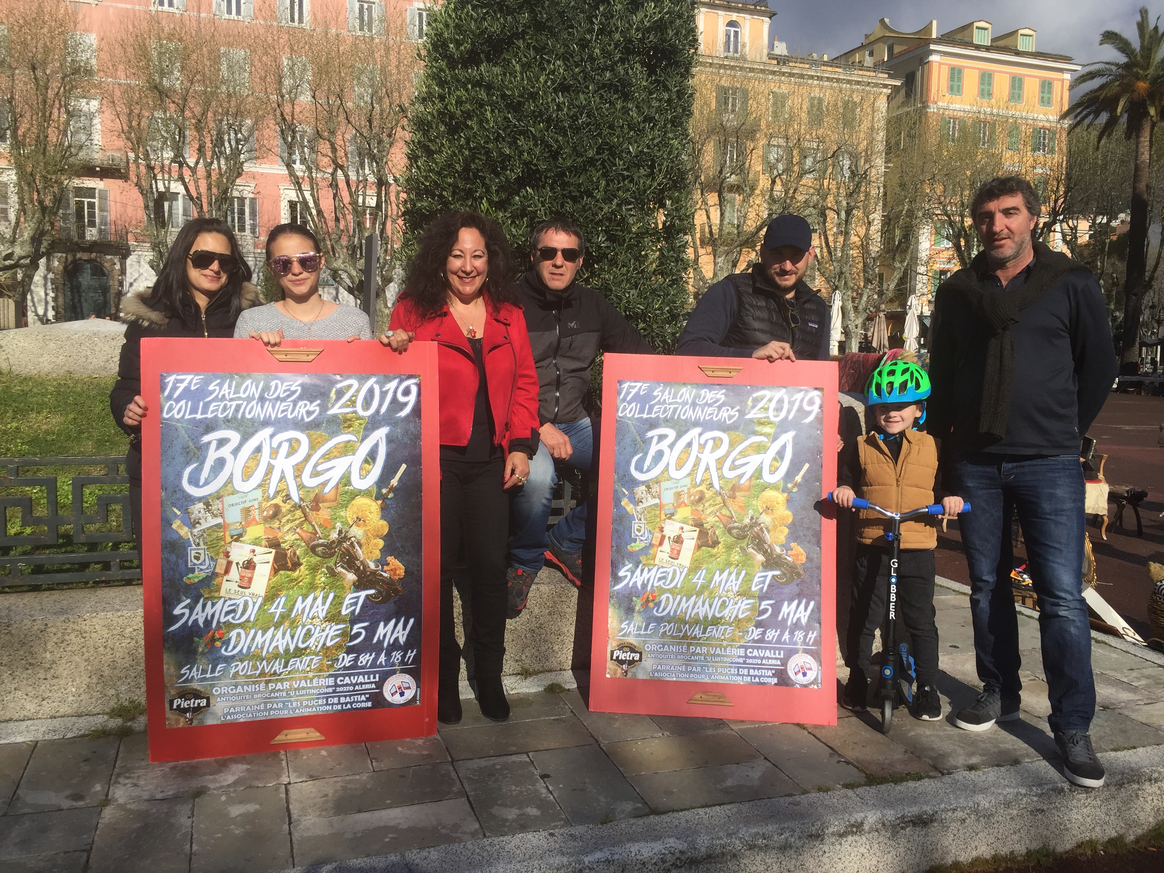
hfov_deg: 61.7
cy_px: 436
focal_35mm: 29
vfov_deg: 48.2
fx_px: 975
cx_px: 582
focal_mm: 4.15
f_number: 2.2
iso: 32
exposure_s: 1/2639
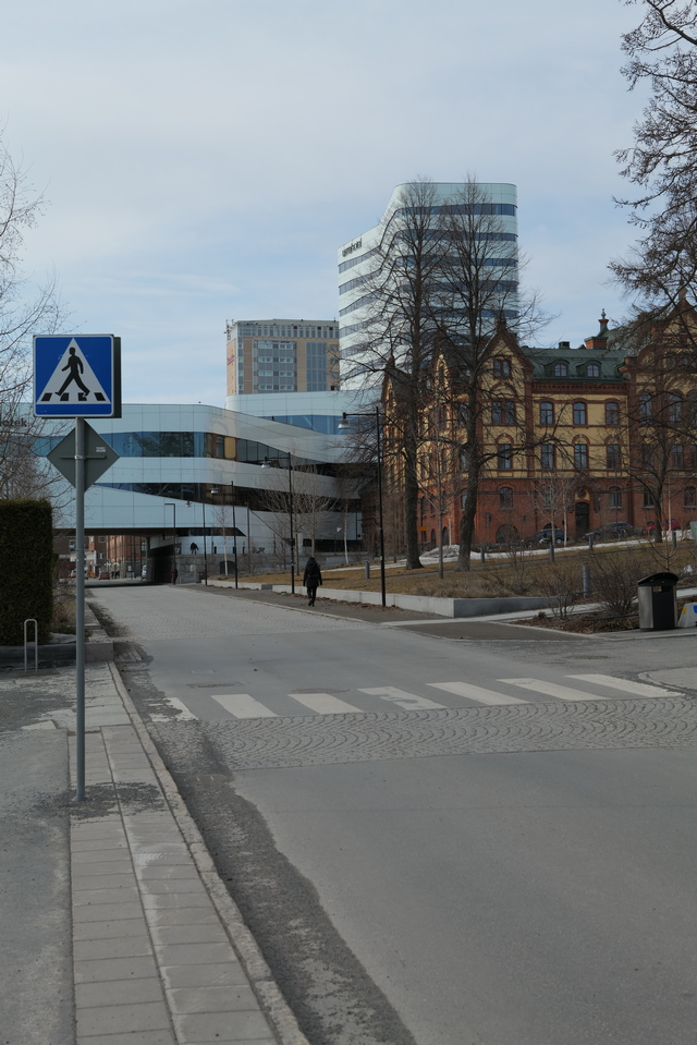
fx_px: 1451
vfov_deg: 39.6
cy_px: 522
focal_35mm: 50
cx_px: 348
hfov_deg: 27.0
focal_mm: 50
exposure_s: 1/250
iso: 100
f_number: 7.1
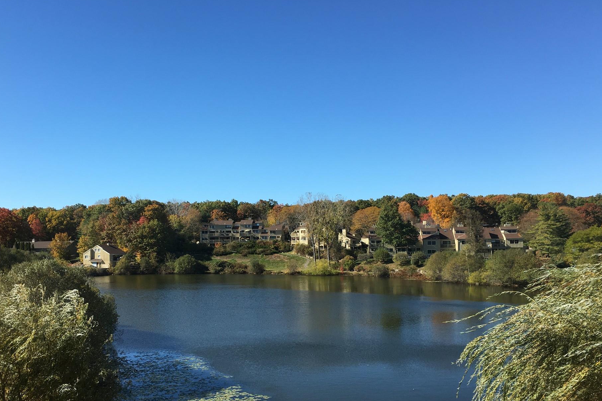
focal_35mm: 34
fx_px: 568
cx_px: 282
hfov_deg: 55.8
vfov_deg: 38.7
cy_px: 244
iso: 25
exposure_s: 1/793
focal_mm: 4.15
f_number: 2.2
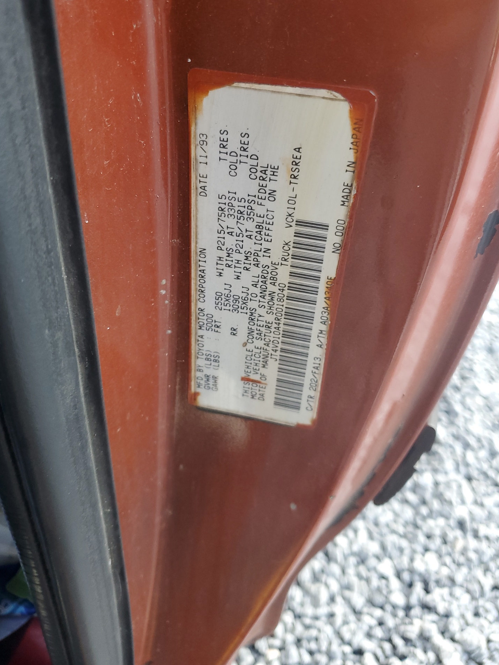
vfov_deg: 61.5
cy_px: 298
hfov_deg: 48.2
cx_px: 229
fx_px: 557
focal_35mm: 29
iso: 73
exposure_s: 1/120
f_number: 1.5
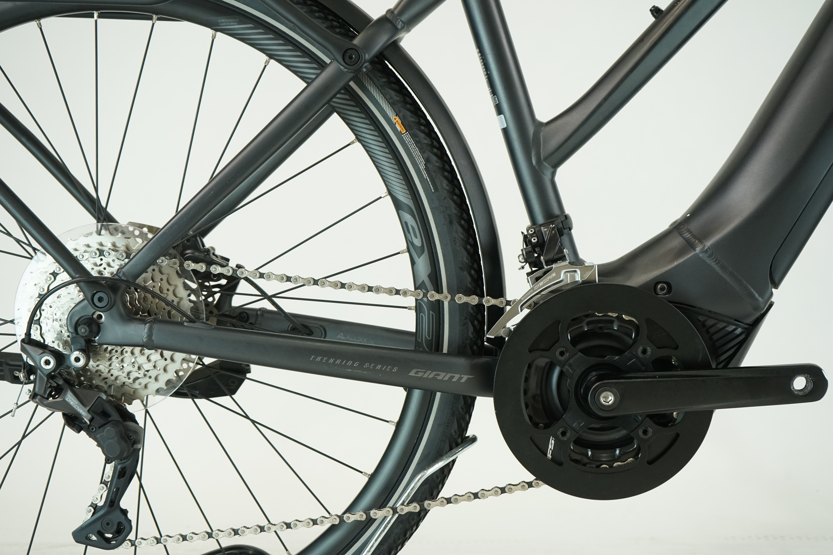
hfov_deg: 41.1
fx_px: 1111
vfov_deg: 28.1
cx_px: 416
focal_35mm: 48
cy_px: 278
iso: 1600
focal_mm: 48
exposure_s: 1/200
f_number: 6.3
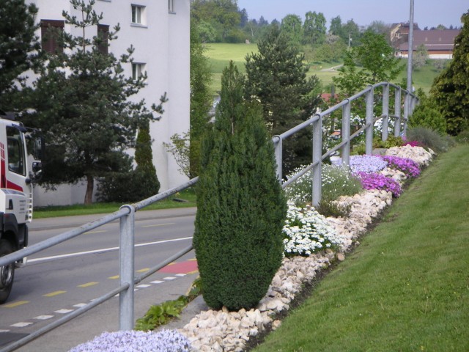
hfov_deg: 17.7
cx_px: 234
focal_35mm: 111
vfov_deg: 13.3
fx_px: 1504
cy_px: 176
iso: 50
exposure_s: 1/350
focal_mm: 17.1
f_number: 3.6
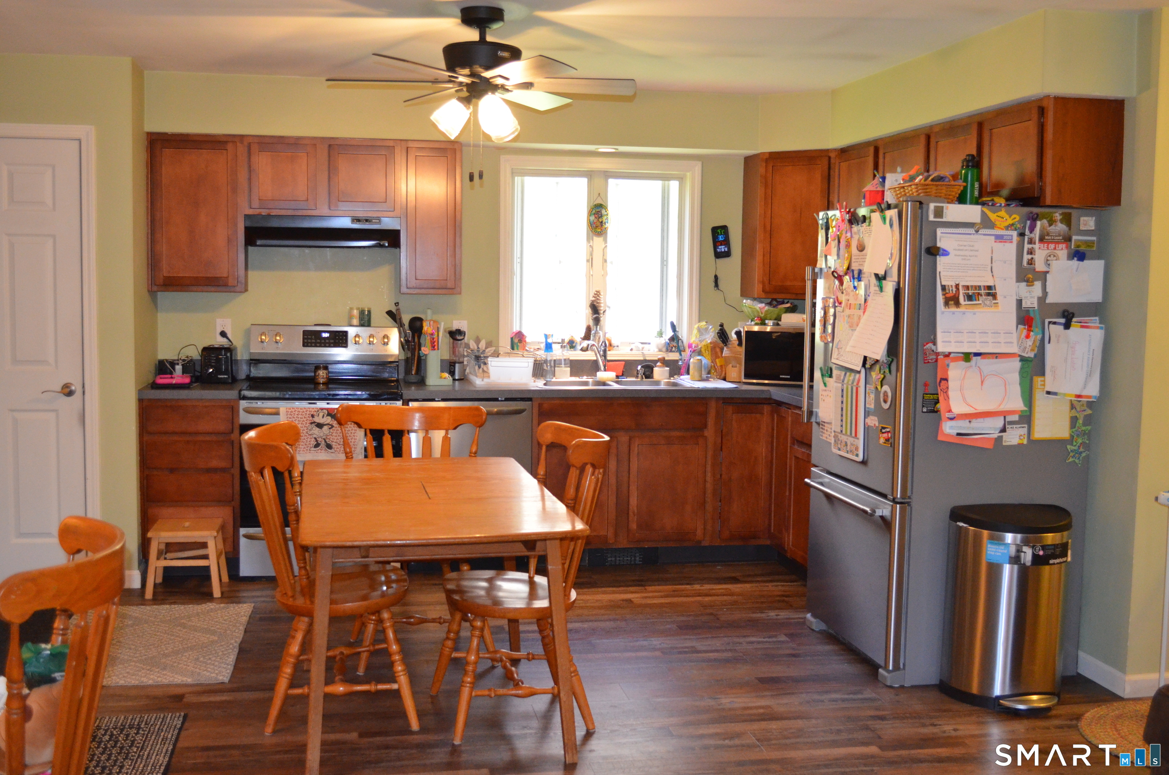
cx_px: 584
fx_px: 1167
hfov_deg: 53.2
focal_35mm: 36
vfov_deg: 36.7
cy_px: 388
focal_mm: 24
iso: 2000
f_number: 4
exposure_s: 1/60
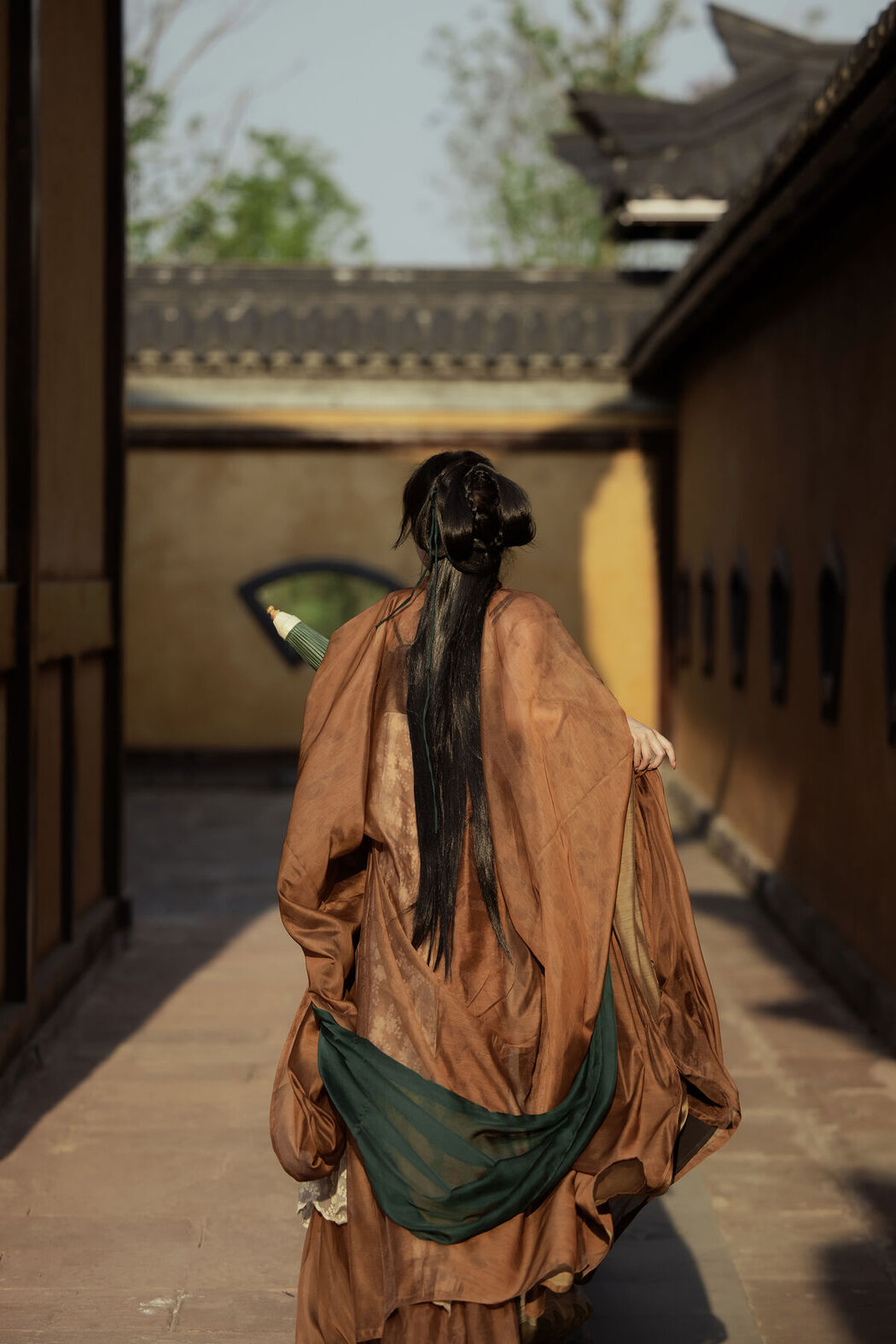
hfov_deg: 12.8
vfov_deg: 19.1
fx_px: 3994
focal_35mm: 107
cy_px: 672
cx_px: 448
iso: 200
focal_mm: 108
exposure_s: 1/1250
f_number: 2.8
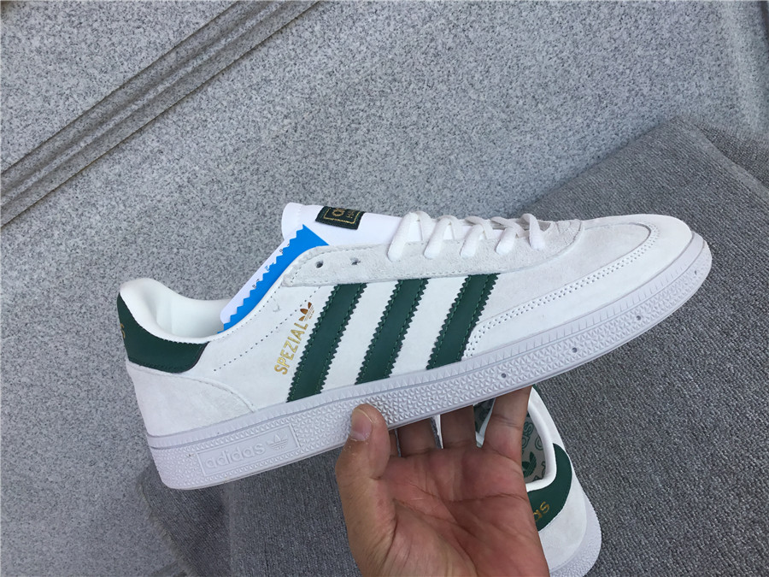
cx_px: 384
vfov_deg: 45.4
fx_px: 689
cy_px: 288
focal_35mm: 31
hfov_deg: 58.4
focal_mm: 3.3
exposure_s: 1/570
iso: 25
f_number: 2.4
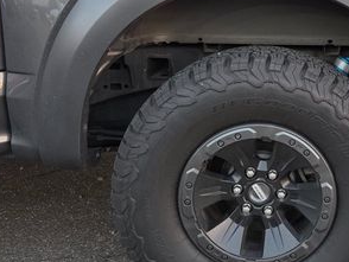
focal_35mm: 50
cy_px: 76
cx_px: 310
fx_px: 505
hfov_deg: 36.0
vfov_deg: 28.8
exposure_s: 1/120
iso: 250
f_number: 1.7
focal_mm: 6.3
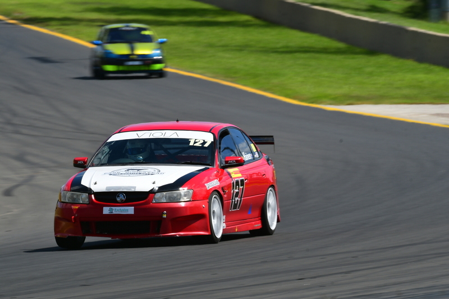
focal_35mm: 630
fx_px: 7855
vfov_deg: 2.2
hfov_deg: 3.3
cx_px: 224
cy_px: 150
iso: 100
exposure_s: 1/125
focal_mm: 420
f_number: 14
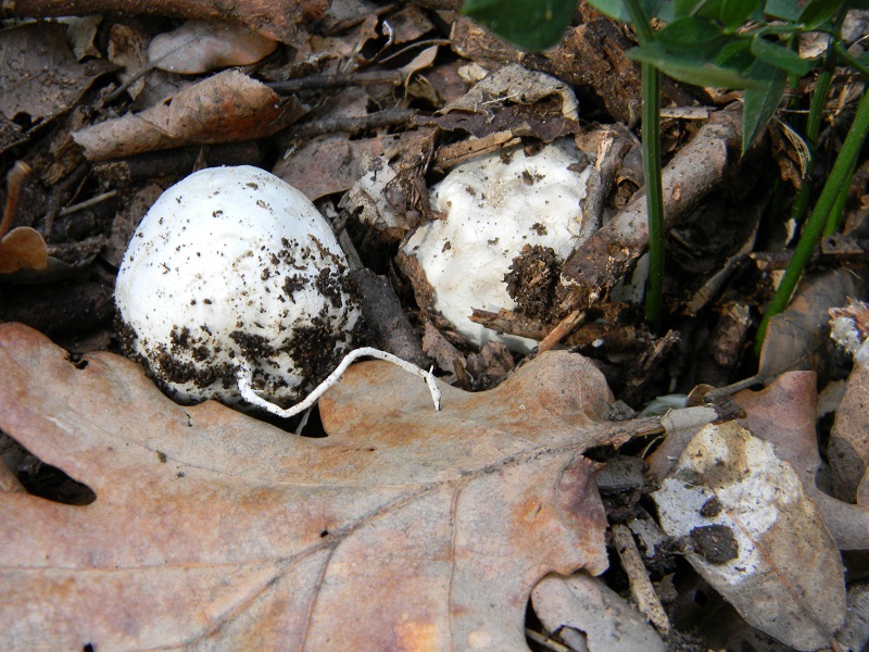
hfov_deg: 23.6
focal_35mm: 83
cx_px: 434
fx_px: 2084
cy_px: 326
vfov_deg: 17.8
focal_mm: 15.1
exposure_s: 1/29.3
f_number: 4.5
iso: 120
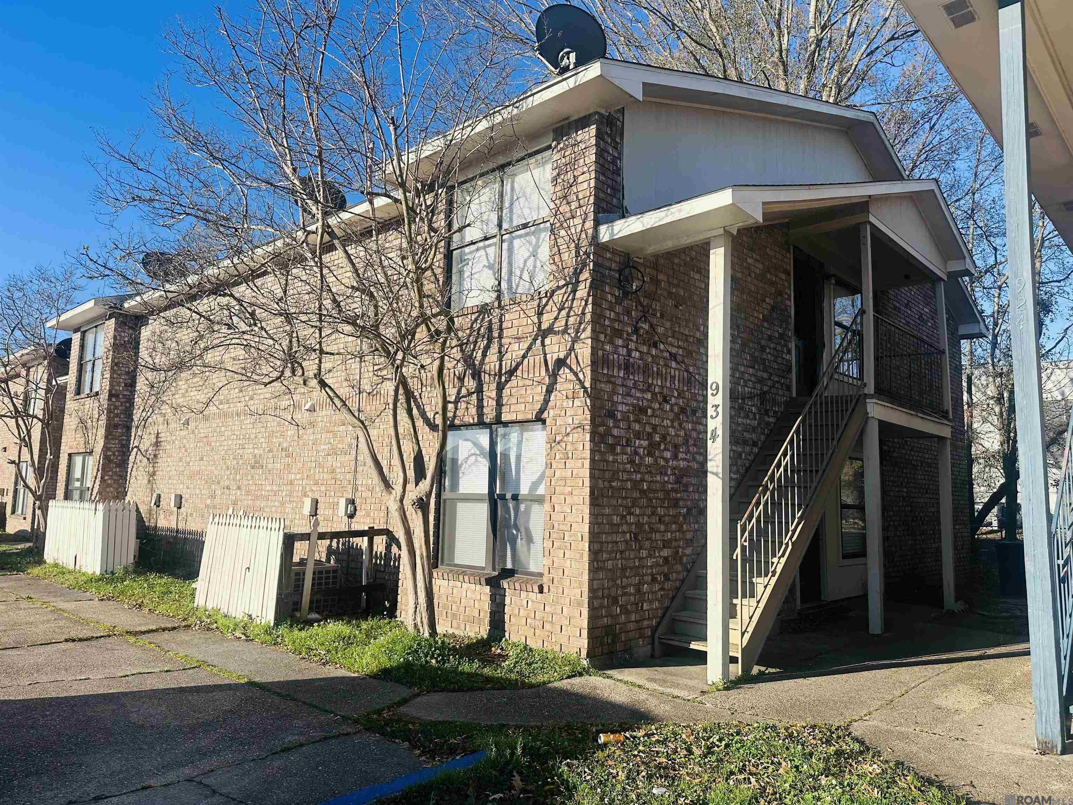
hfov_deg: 71.6
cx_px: 536
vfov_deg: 56.8
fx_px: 744
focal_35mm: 24
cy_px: 402
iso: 80
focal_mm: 6.86
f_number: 1.78
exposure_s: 1/3247
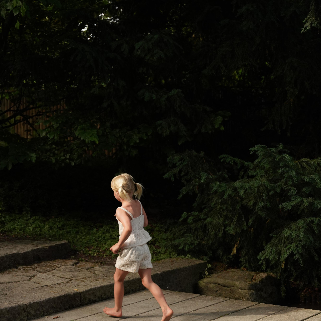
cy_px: 254
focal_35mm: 79
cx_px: 165
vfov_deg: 21.7
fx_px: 826
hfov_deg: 22.0
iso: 640
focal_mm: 55.5
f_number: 3.2
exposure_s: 1/250
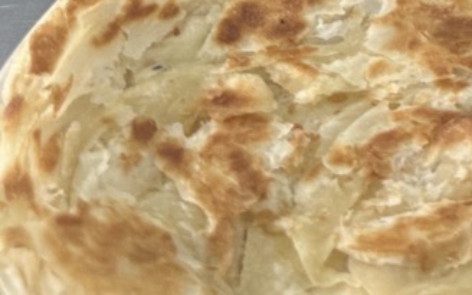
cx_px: 771
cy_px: -476
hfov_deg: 15.2
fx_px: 1595
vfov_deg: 9.2
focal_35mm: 124
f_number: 1.78
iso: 64
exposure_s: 1/100
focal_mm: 6.86
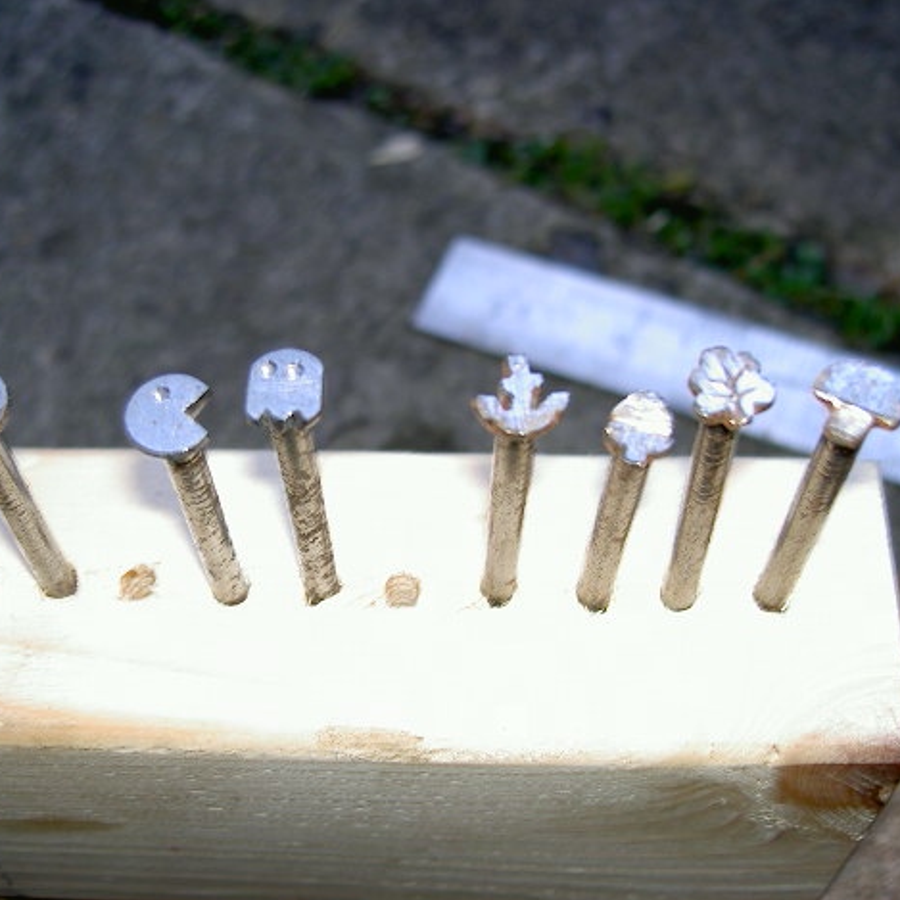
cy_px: 457
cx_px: 401
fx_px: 1383
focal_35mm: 47
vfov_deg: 36.1
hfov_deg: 36.0
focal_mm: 8
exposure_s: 1/8.87
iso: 100
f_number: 2.8
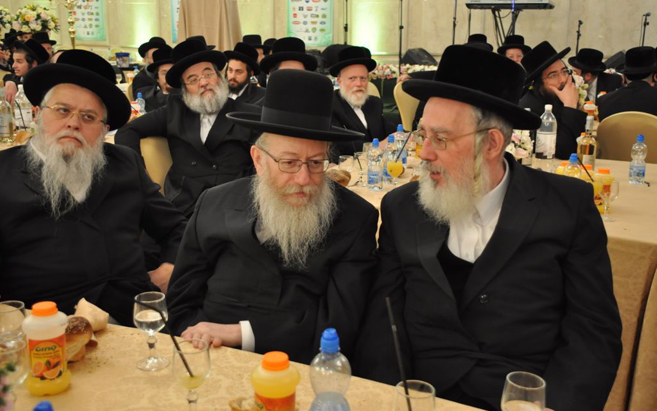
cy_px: 196
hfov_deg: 46.2
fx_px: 770
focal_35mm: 43
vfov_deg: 29.9
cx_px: 328
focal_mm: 28
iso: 800
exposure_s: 1/50
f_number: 4
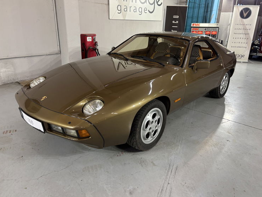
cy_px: 100
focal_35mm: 27
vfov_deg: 51.4
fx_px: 204
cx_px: 133
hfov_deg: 65.3
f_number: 1.6
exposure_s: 1/50
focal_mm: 5.96
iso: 125
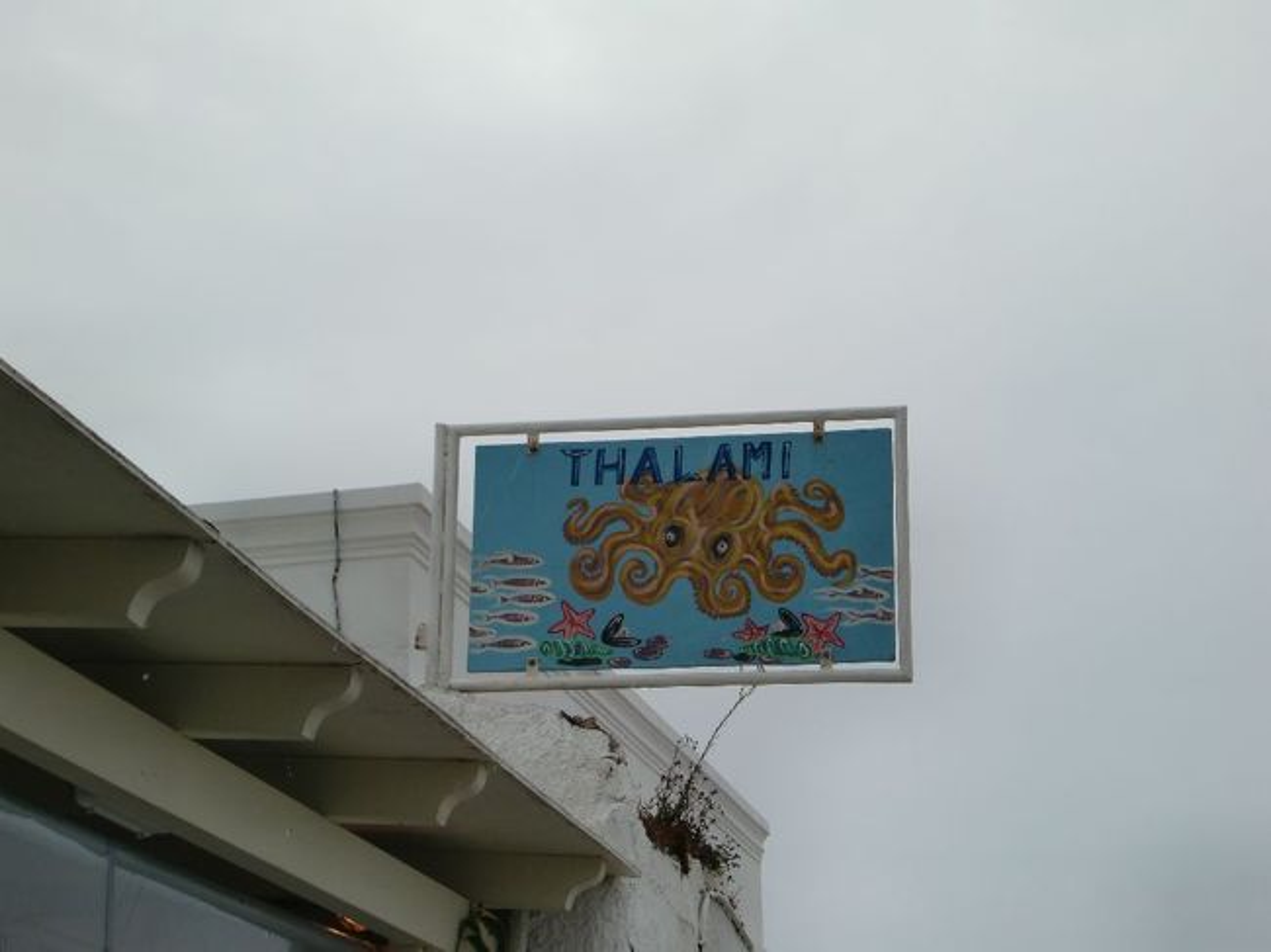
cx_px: 636
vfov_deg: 18.7
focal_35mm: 79
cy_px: 476
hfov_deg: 24.7
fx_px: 2900
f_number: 4.6
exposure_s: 1/400
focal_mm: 13.9
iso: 64
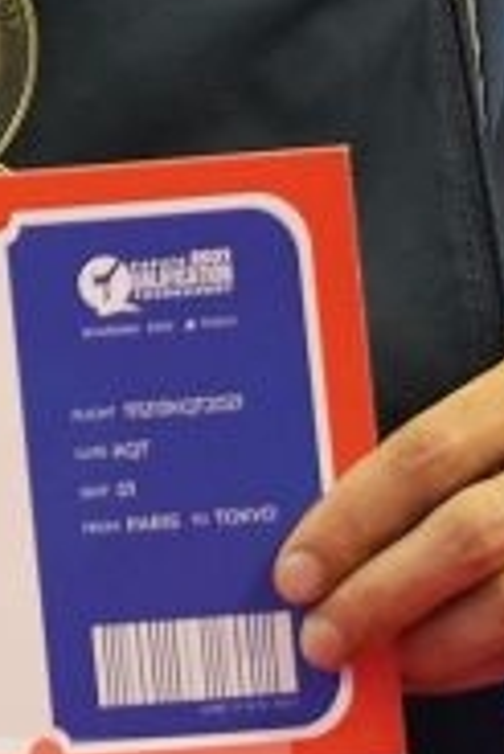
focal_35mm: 1301
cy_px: -344
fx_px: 27268
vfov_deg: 1.6
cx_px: -90
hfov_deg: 1.1
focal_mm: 200
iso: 1250
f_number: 2.8
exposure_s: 1/250
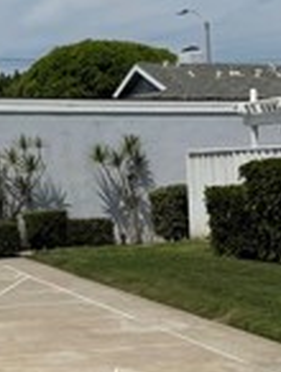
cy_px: 423
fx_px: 1133
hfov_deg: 14.0
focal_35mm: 105
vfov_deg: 17.9
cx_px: 263
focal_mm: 6.76
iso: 80
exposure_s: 1/10417
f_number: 1.78
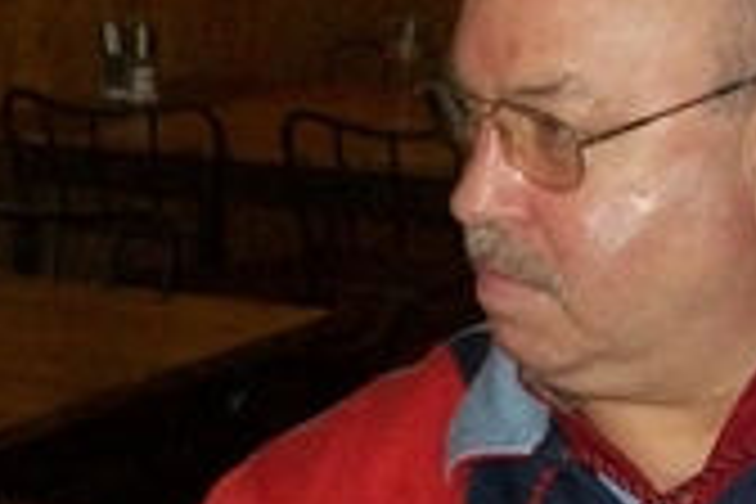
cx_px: 72
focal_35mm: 134
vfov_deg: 10.2
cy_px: 387
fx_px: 2814
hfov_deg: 15.1
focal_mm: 6
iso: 160
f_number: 2.7
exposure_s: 1/60
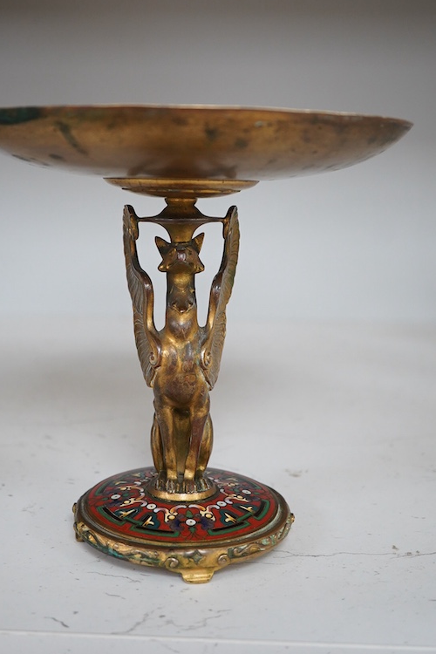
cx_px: 181
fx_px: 981
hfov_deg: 25.0
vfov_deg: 36.9
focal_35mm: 54
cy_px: 313
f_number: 5.6
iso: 1250
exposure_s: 1/125
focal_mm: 30
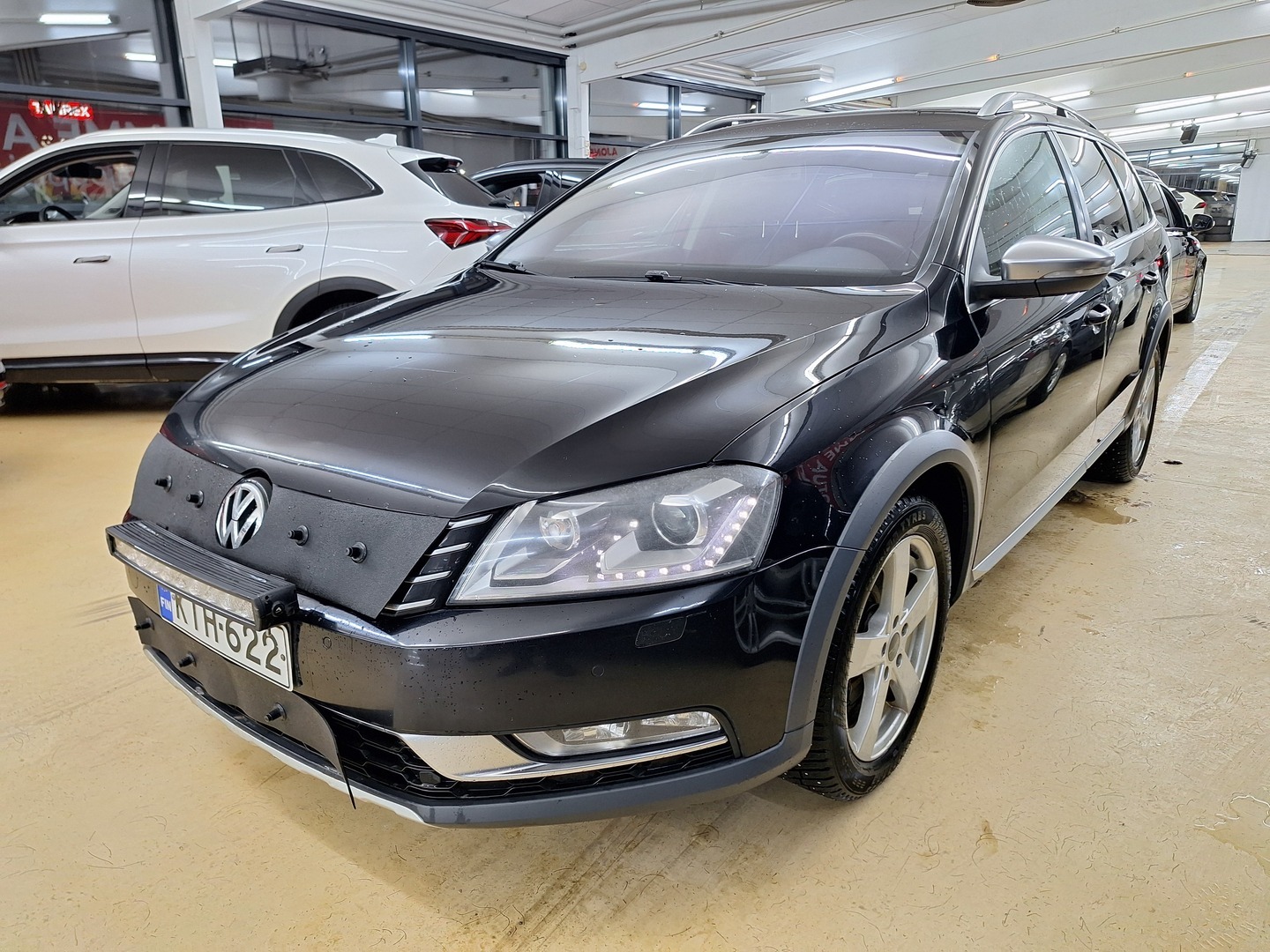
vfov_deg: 58.9
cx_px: 635
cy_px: 476
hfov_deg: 73.9
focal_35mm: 23
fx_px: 844
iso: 80
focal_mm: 5.54
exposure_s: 1/50
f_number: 1.8
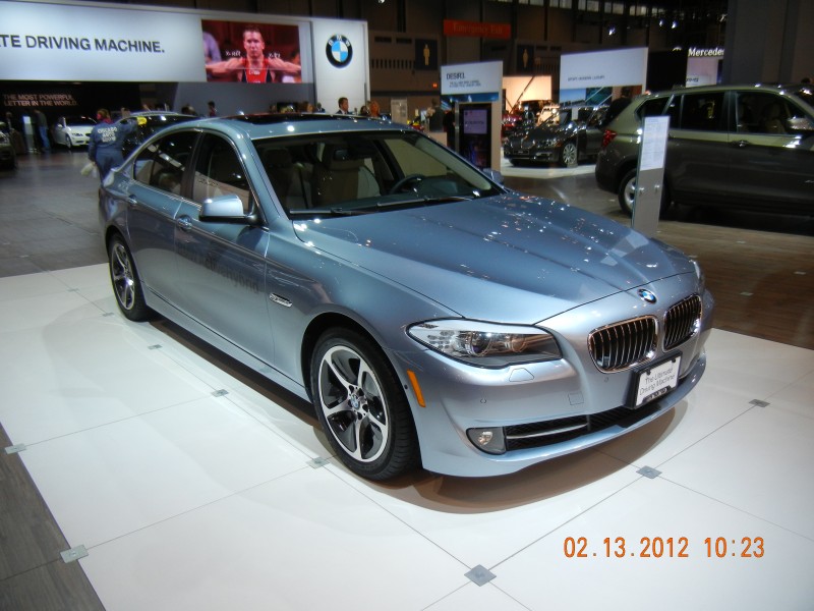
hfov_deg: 60.0
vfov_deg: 46.8
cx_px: 407
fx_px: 705
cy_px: 306
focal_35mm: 30
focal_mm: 5.4
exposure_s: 1/106
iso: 212
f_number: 3.5
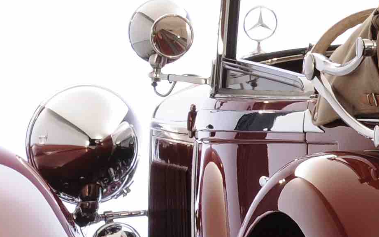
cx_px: 569
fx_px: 6977
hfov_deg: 3.1
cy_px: 189
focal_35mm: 675
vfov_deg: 1.9
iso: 200
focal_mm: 95
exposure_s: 1.6
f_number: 14
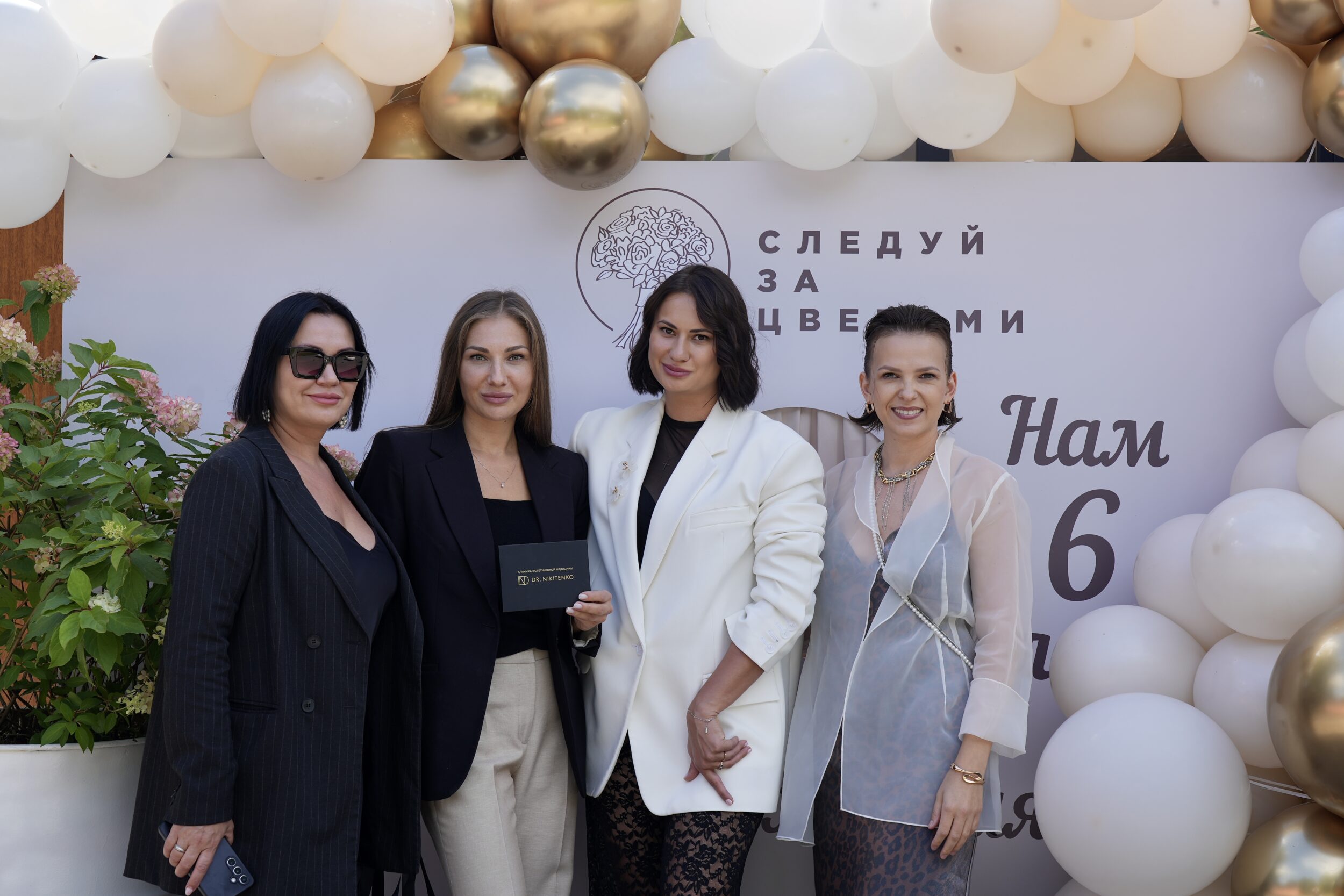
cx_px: 672
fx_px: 2016
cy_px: 448
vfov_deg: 25.1
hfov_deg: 36.9
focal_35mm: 54
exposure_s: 1/160
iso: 100
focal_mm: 54
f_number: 6.3
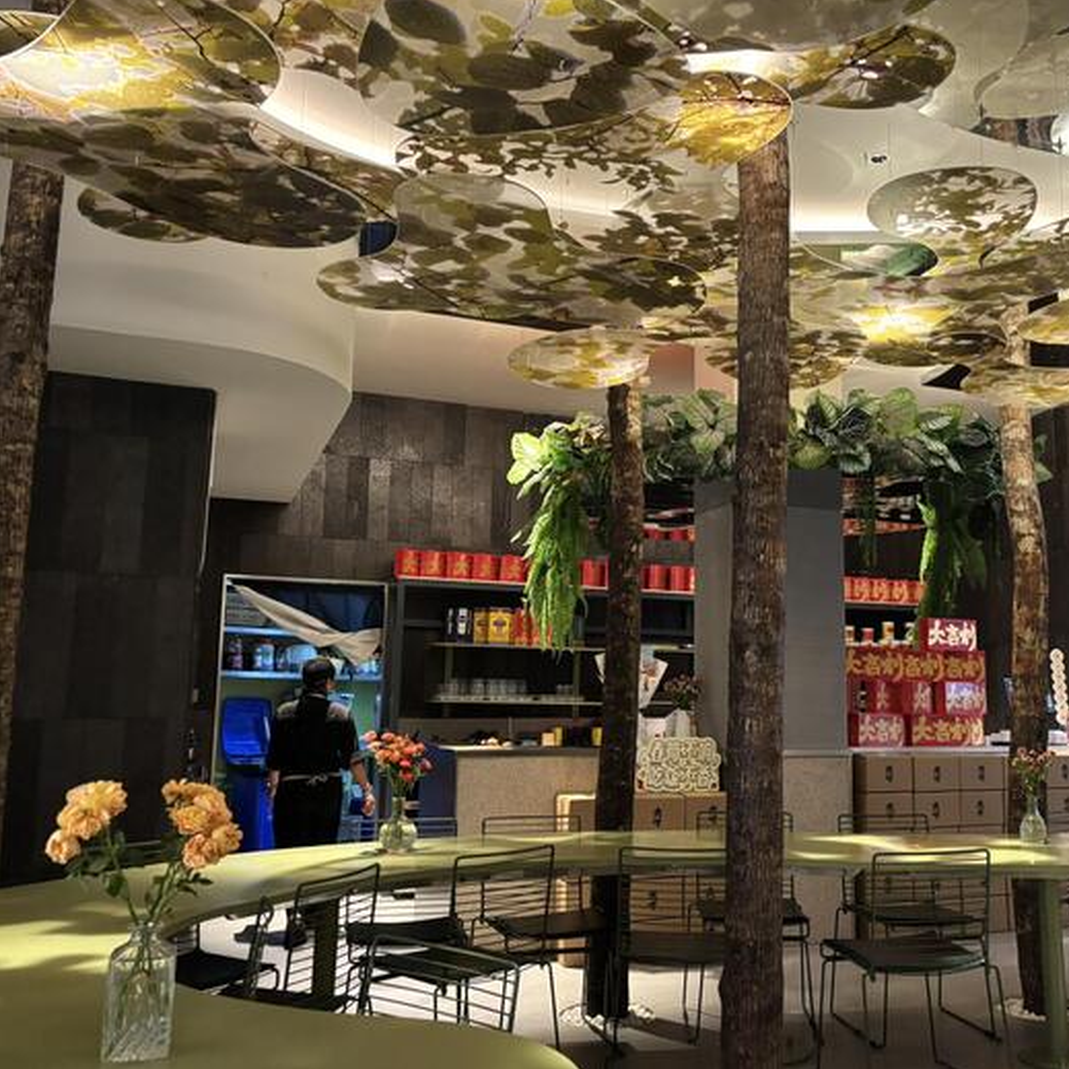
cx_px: 651
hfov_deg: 52.1
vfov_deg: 52.5
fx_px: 1083
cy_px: 532
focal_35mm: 31
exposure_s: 1/40
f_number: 1.6
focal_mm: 5.96
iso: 500
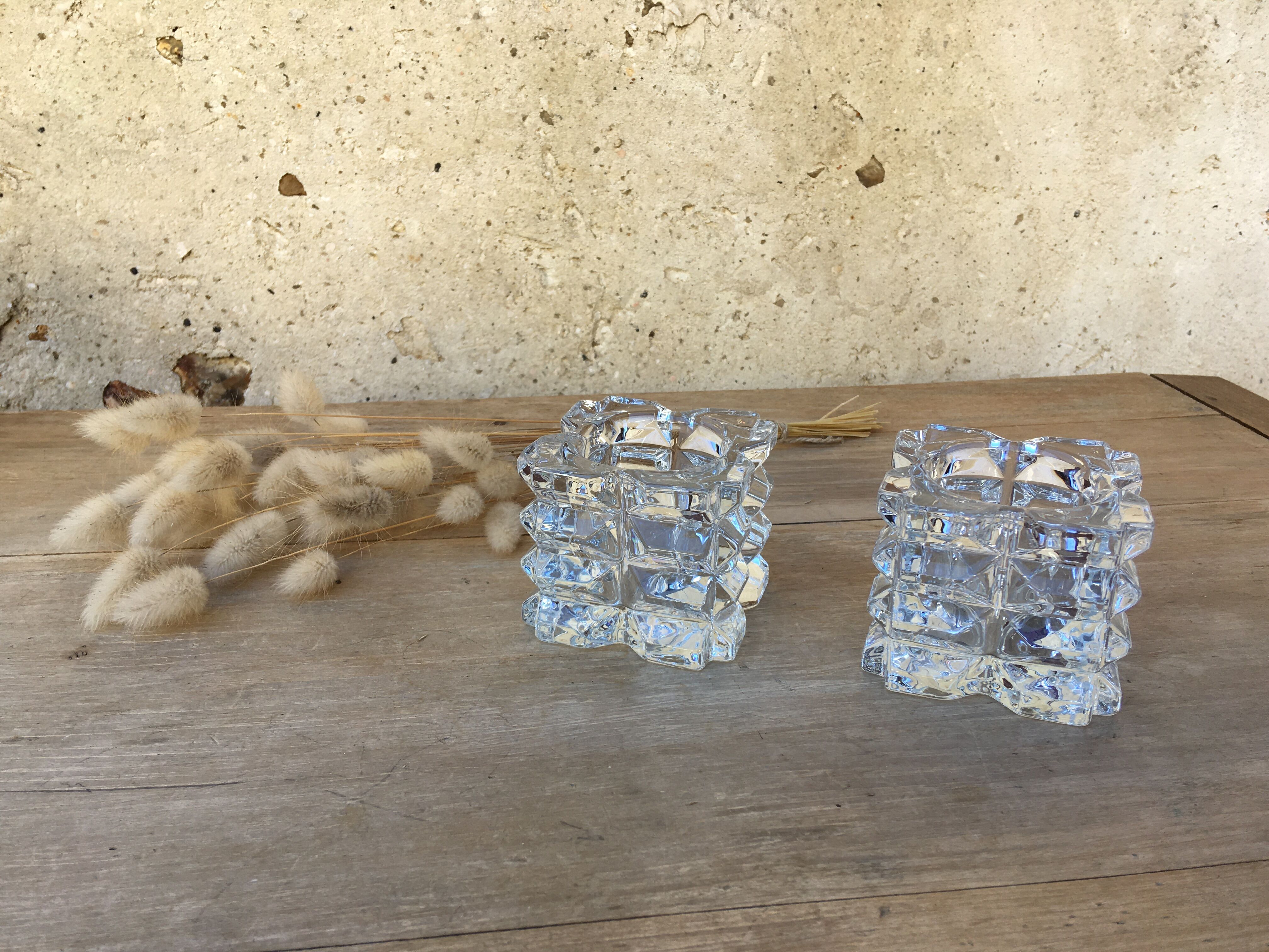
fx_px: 1063
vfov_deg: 48.2
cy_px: 476
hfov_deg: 61.7
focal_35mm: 29
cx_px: 634
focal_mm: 4.15
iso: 25
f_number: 2.2
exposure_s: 1/133
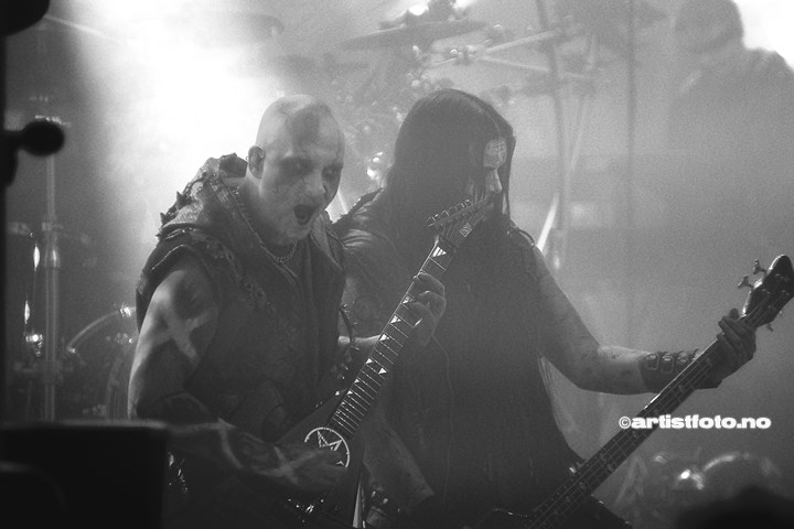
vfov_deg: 6.8
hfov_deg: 10.2
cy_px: 264
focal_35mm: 202
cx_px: 397
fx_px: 4455
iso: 3200
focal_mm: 135
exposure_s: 1/400
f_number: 2.8
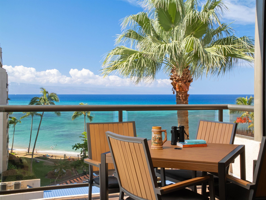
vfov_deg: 32.9
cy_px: 100
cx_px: 133
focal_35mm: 44
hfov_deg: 42.9
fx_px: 338
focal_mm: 22
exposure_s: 1/25
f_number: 13
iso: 400
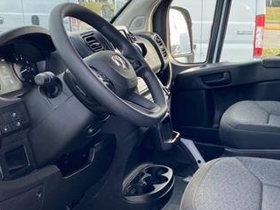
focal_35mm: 52
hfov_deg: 36.4
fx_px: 421
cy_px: 160
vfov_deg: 27.6
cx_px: 192
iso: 32
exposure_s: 1/135
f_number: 1.8
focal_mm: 4.25
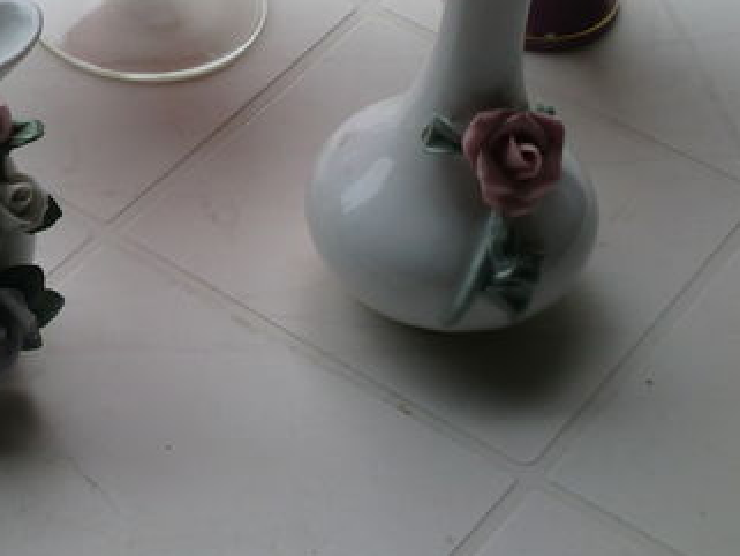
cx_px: -295
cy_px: -81
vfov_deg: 13.3
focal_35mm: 109
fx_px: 2331
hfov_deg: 16.7
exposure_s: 1/400
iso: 64
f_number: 3.1
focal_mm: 6.3
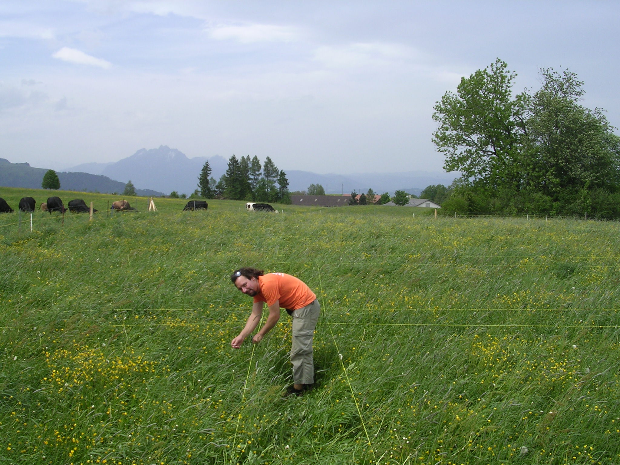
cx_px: 310
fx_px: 681
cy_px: 232
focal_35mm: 38
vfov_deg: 37.7
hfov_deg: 49.0
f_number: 5.6
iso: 100
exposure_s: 1/212
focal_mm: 5.8
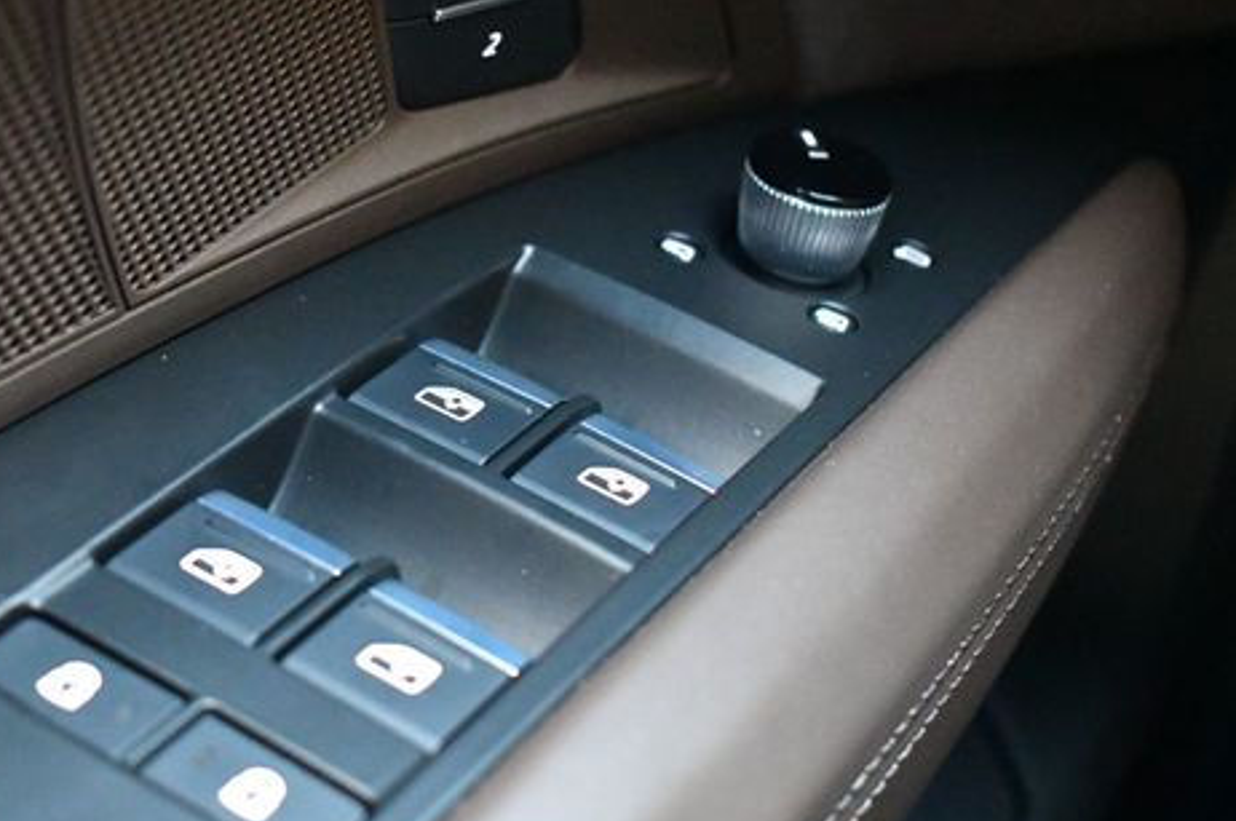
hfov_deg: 25.6
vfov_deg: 17.2
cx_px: 479
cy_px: 393
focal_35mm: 79
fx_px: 2709
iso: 12800
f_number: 4.8
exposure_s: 1/60
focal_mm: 38
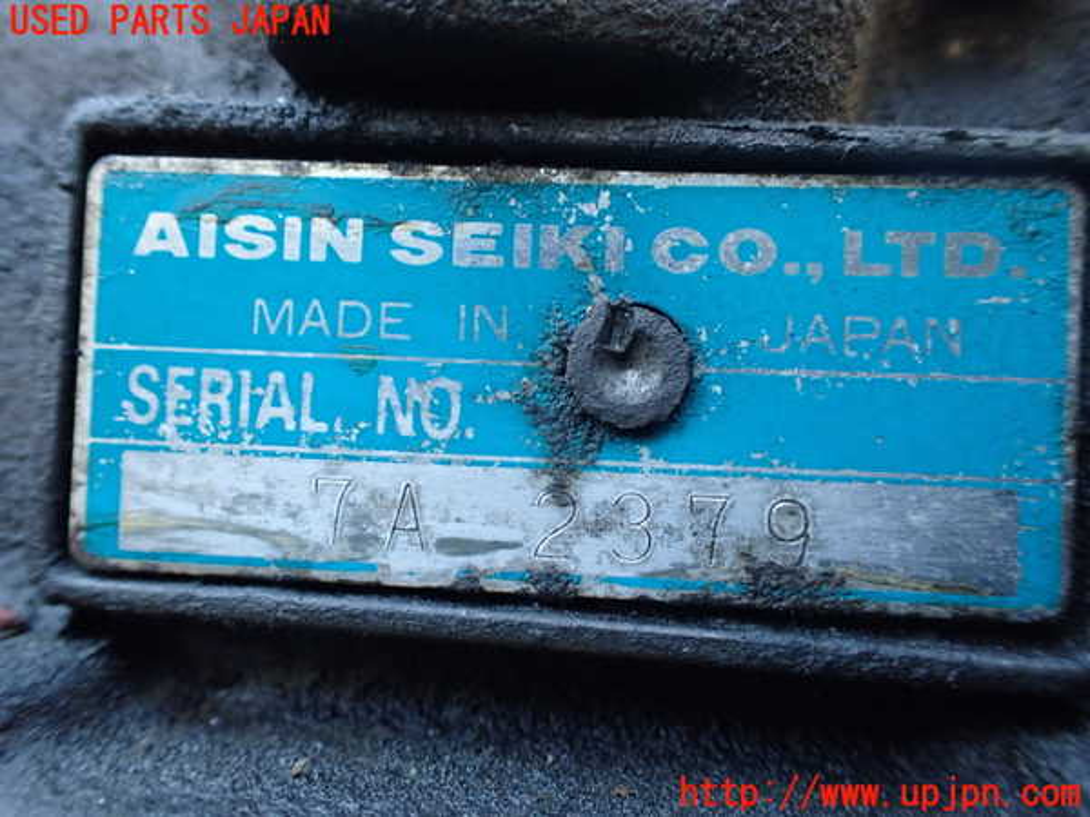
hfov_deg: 60.0
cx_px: 545
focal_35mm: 30
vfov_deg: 46.8
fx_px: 945
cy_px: 408
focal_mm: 5.4
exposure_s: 1/125
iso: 500
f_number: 2.3
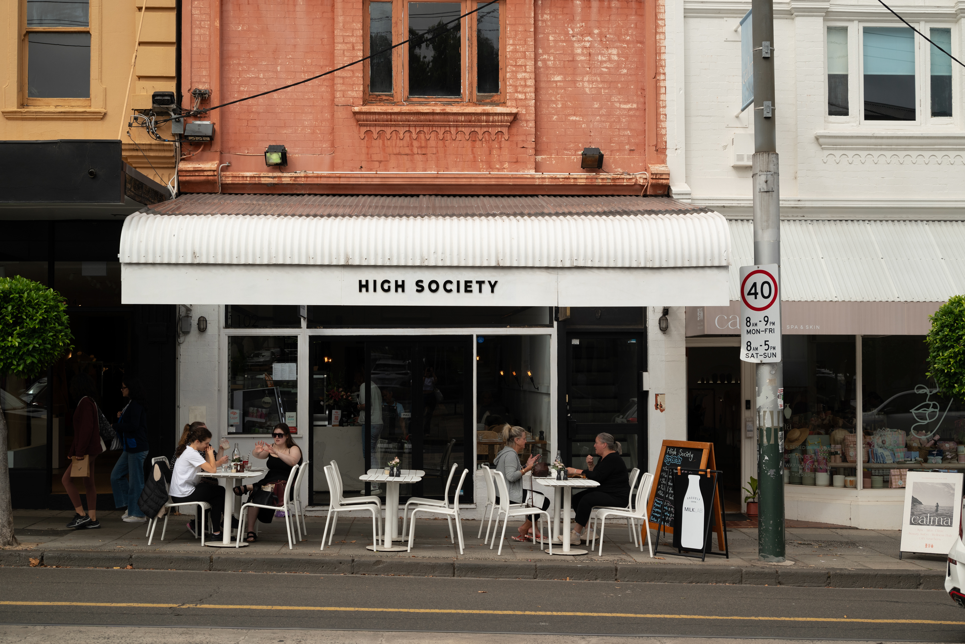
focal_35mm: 50
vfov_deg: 27.0
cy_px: 322
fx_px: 1341
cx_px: 482
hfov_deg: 39.6
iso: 100
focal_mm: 50
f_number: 6.3
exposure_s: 1/500
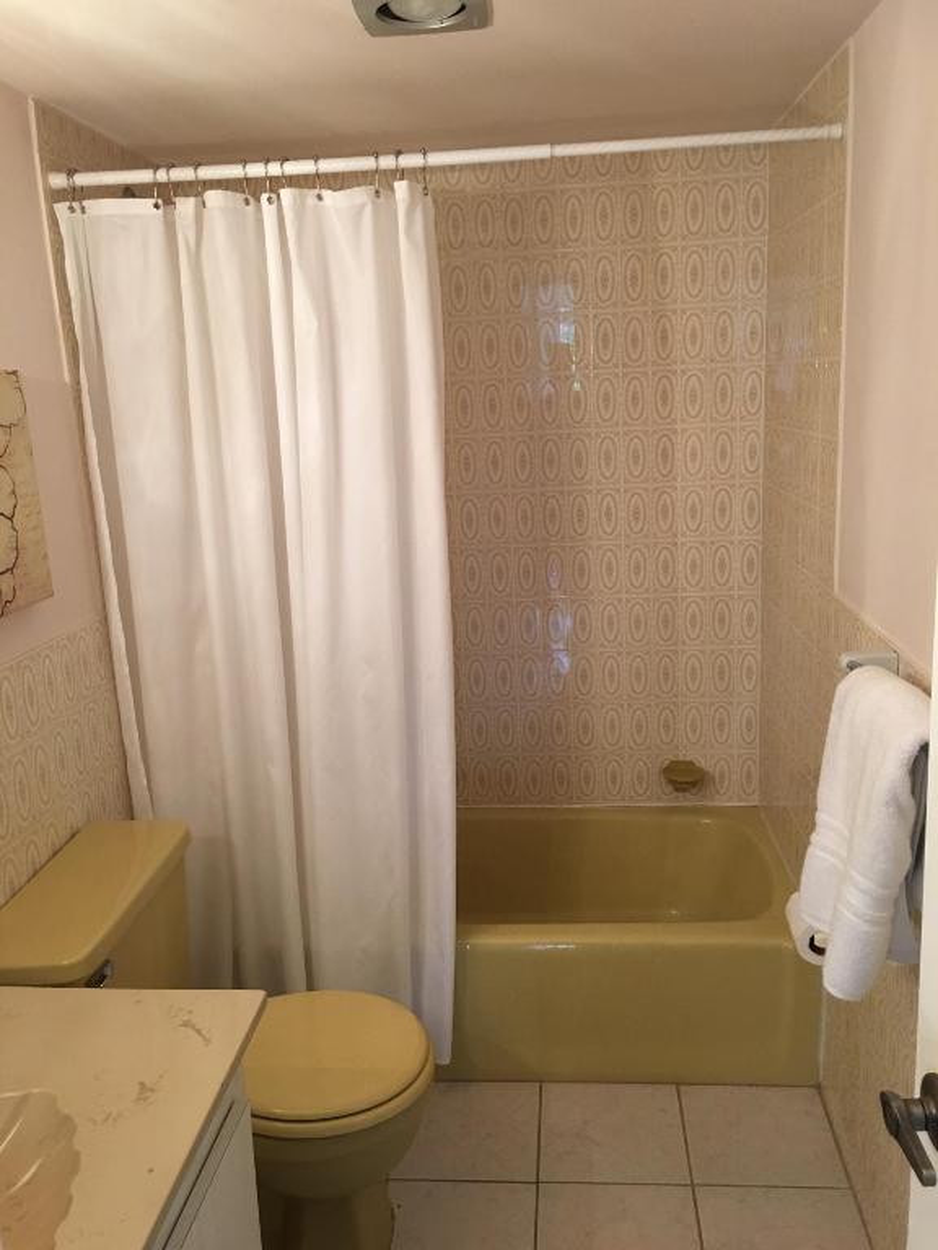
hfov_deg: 48.2
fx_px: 1048
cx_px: 469
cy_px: 625
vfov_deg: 61.7
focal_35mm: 29
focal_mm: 4.15
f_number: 2.2
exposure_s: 1/15
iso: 50
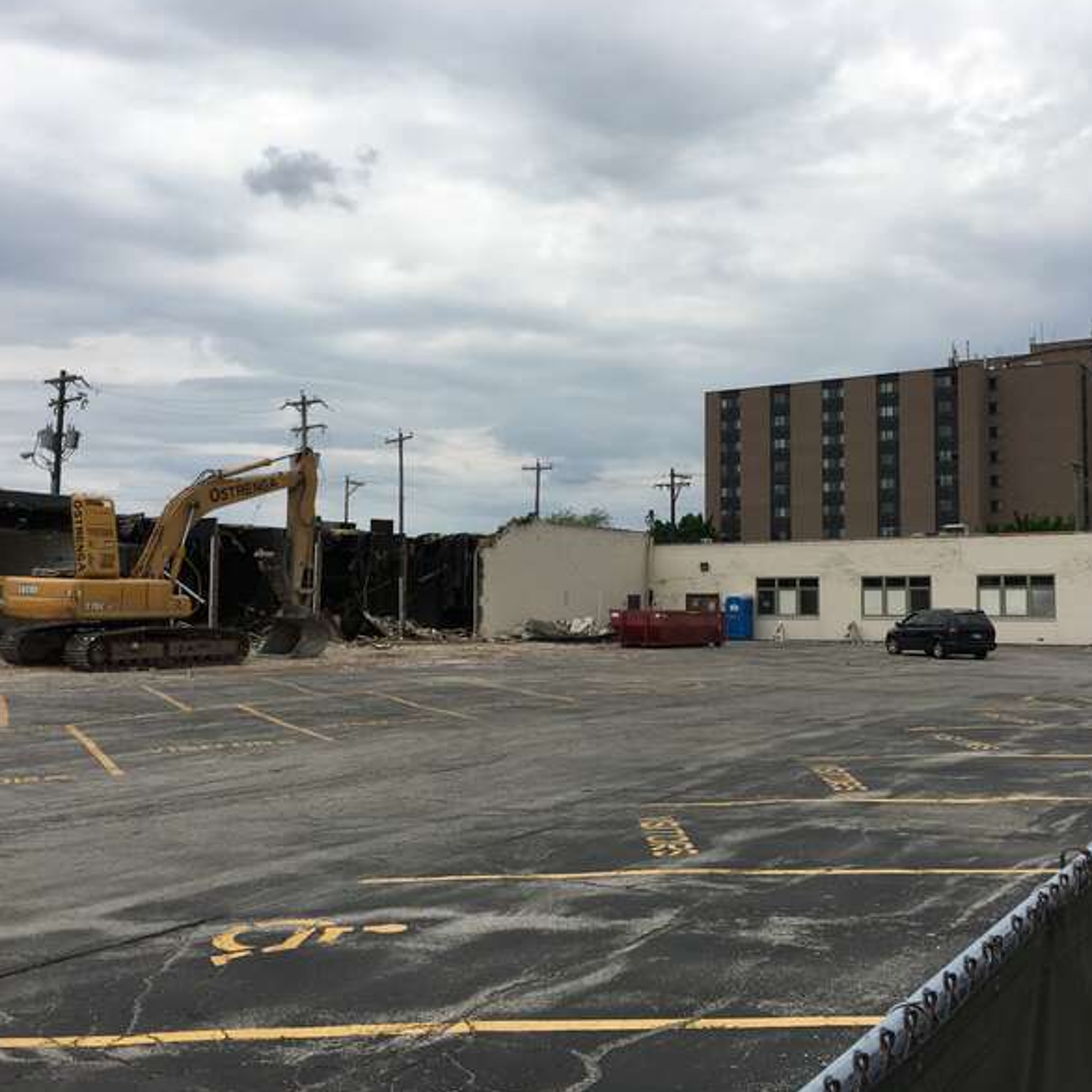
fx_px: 1249
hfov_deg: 47.2
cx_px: 581
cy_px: 539
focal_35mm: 35
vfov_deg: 47.2
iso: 25
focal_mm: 4.15
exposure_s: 1/2079
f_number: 2.2
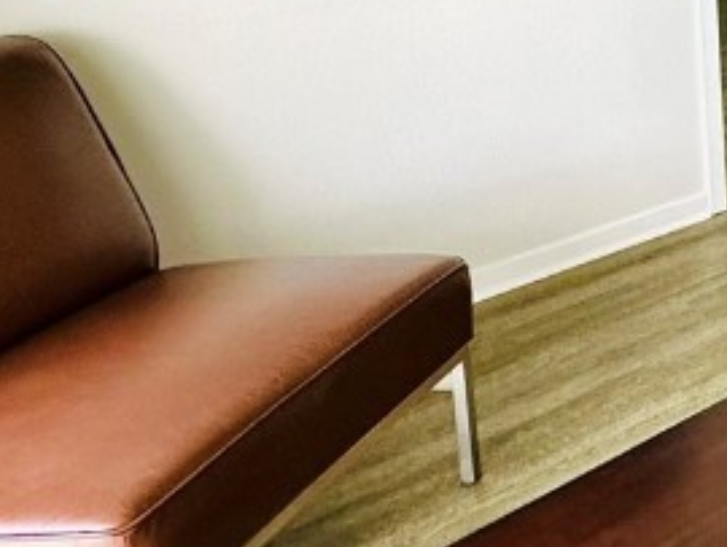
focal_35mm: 53
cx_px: 1134
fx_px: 1114
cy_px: -78
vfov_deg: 25.3
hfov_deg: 25.4
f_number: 2.2
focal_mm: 2.22
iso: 100
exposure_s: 1/99
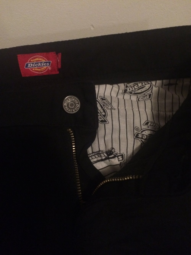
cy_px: 128
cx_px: 96
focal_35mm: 29
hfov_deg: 48.2
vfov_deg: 61.7
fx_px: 213
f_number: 2.2
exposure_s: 1/17
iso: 640
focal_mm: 4.15
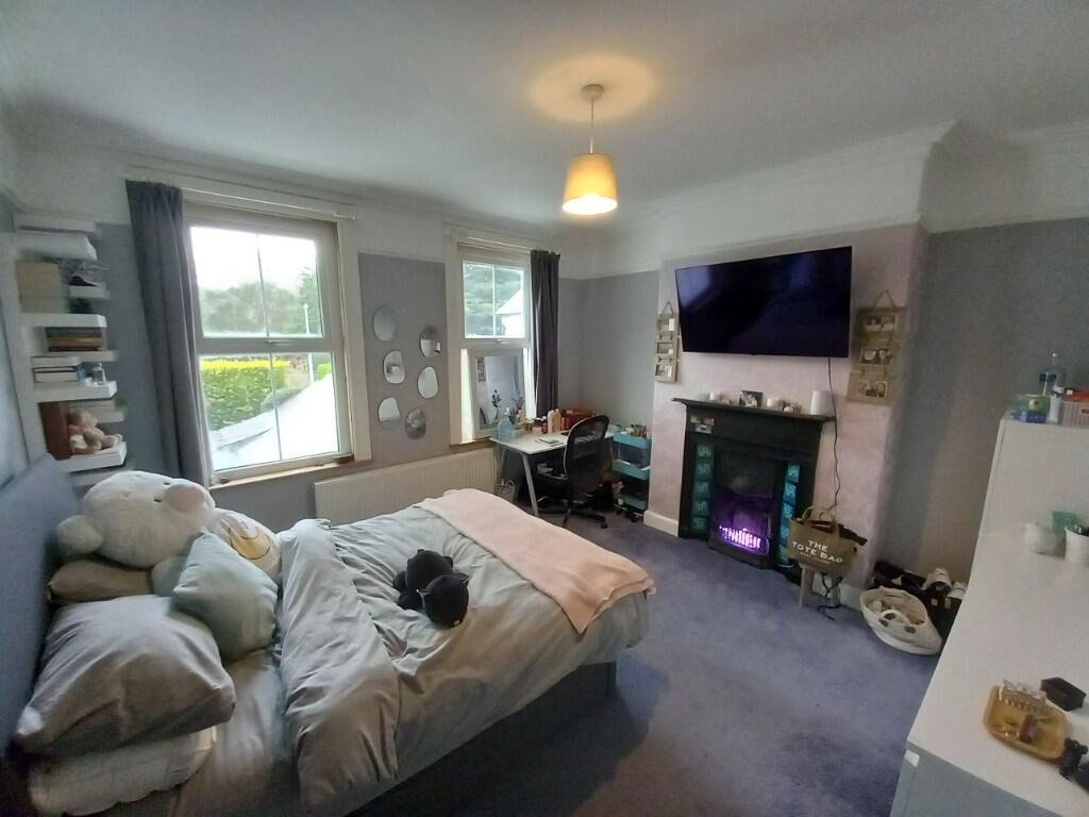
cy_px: 408
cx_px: 544
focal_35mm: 13
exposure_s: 1/20
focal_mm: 1.13
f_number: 2.2
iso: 320
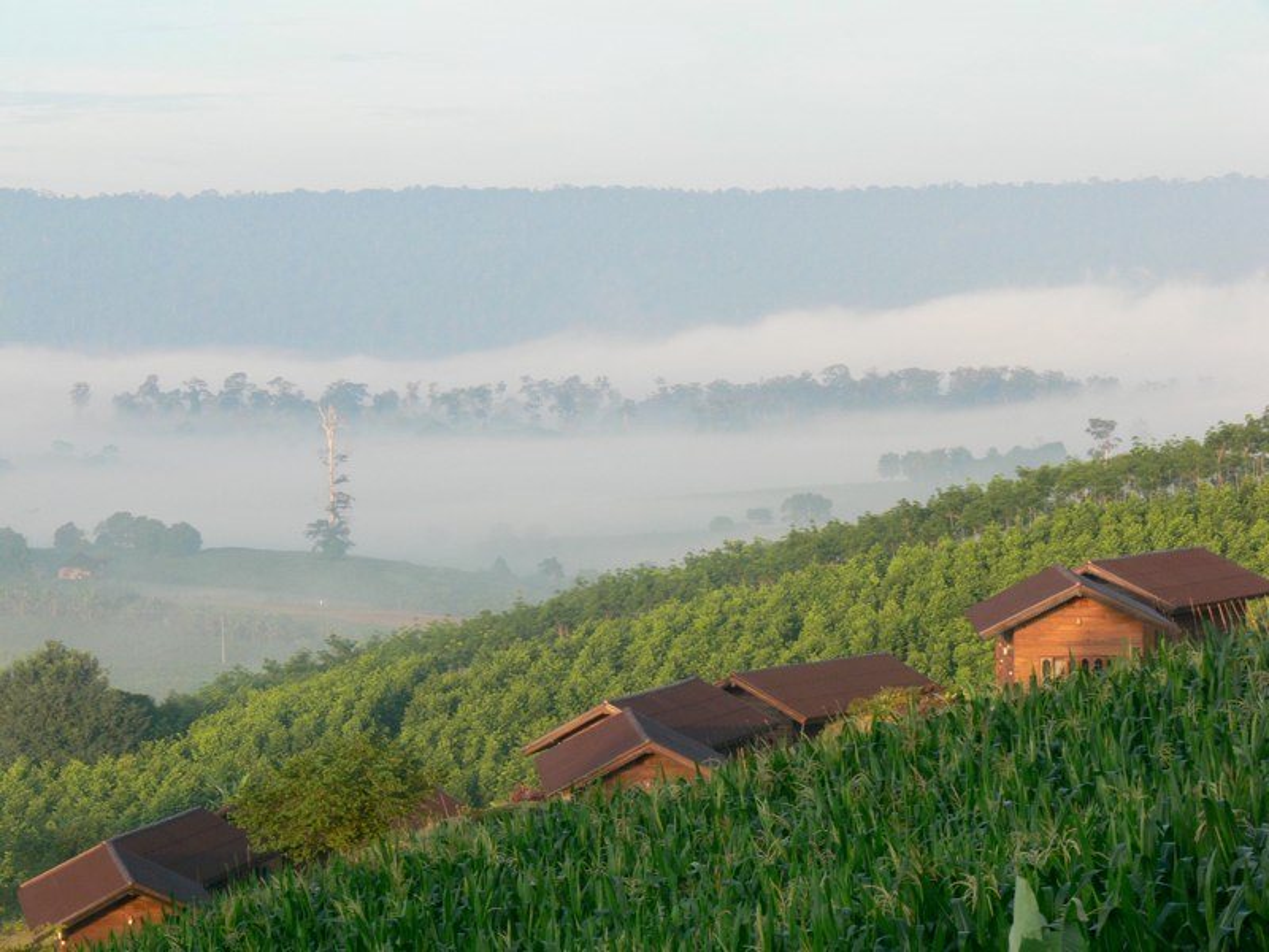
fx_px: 4179
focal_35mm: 114
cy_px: 476
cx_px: 634
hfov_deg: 17.3
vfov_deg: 13.0
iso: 100
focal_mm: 24.1
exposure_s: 1/50
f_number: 9
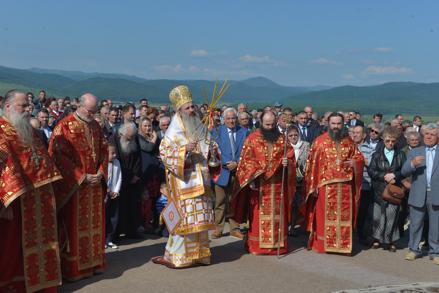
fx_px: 586
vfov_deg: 28.1
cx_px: 220
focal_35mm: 48
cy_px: 146
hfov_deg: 41.1
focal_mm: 48
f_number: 9
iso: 125
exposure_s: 1/320
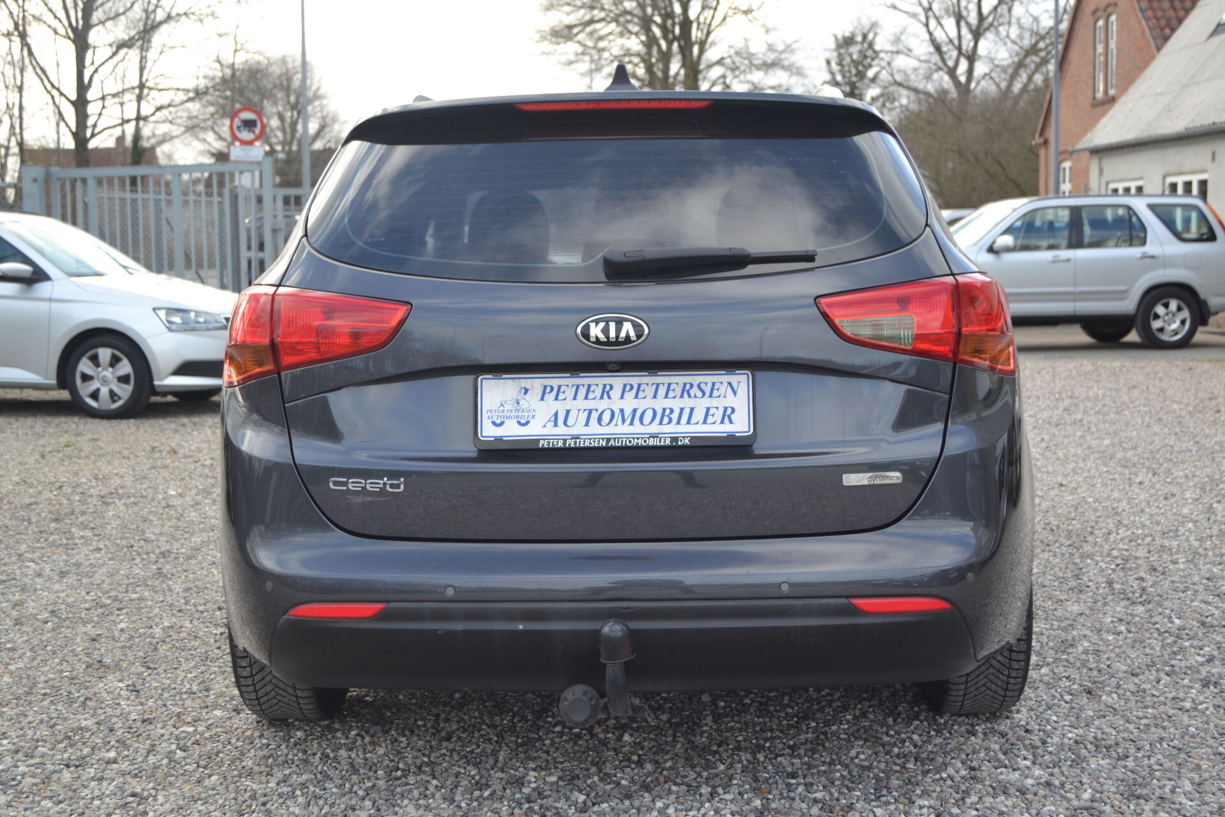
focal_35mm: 46
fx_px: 1582
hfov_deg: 42.3
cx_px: 612
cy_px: 408
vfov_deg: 28.9
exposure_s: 1/125
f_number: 5.6
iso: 140
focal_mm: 31
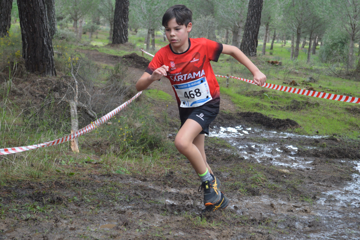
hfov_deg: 24.6
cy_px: 120
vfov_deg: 16.5
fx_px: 824
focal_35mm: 82
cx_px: 180
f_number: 5.6
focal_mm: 55
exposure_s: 1/500
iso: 1100
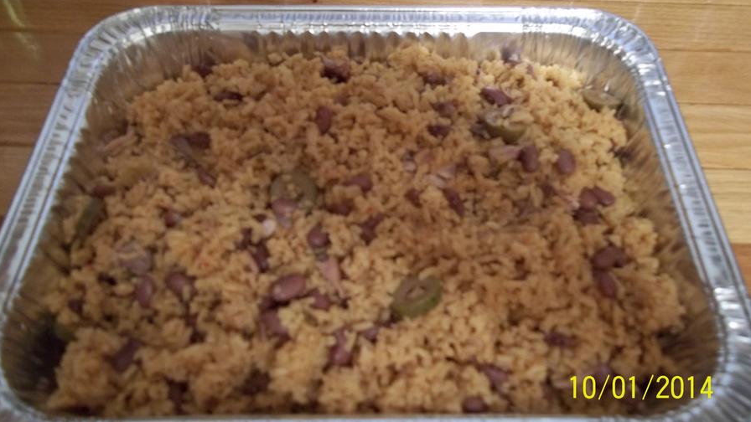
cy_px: 174
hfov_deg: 56.6
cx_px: 375
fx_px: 697
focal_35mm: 35
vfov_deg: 33.6
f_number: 2.9
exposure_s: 1/10
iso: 160
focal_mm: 5.7
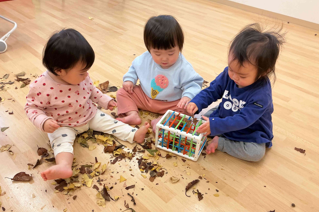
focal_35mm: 31
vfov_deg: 42.2
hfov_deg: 60.3
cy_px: 120
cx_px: 162
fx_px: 275
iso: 40
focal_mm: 3
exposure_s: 1/100
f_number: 1.8
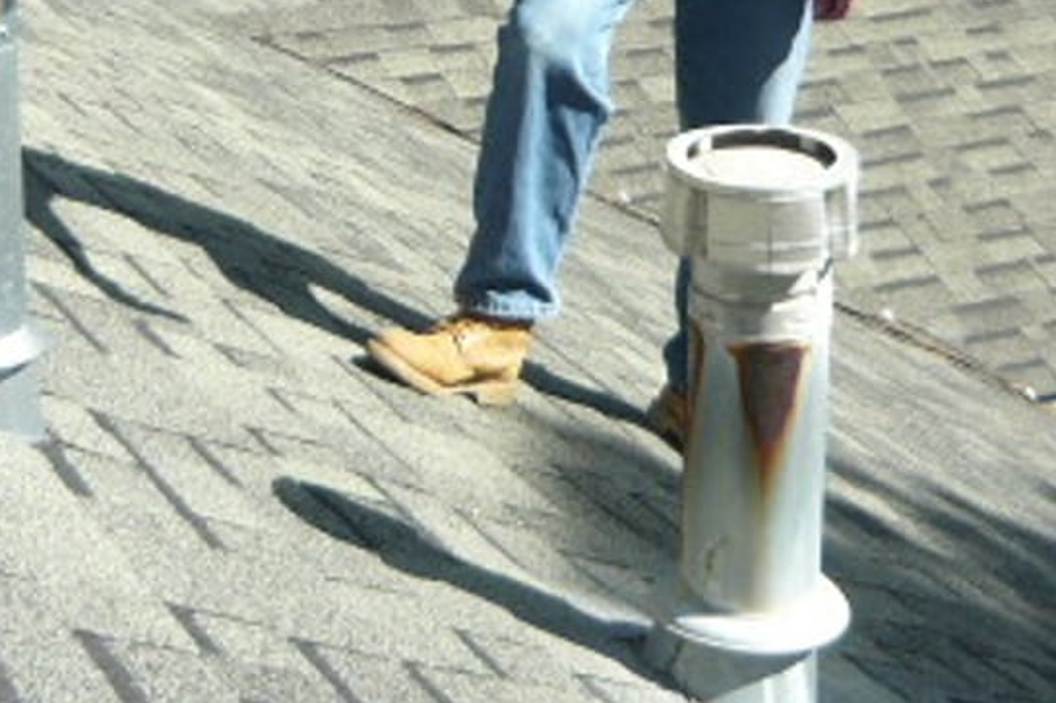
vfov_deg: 15.8
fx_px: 2463
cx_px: 367
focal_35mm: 84
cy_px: -77
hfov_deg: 24.1
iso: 100
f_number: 8
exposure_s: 1/125
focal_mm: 5.5
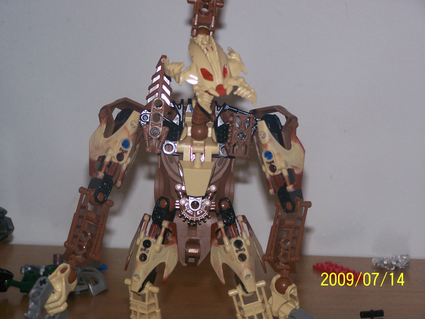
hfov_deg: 15.3
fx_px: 1584
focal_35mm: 129
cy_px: 159
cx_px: 213
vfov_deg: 11.5
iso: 160
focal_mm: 21.2
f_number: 3.2
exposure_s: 1/100
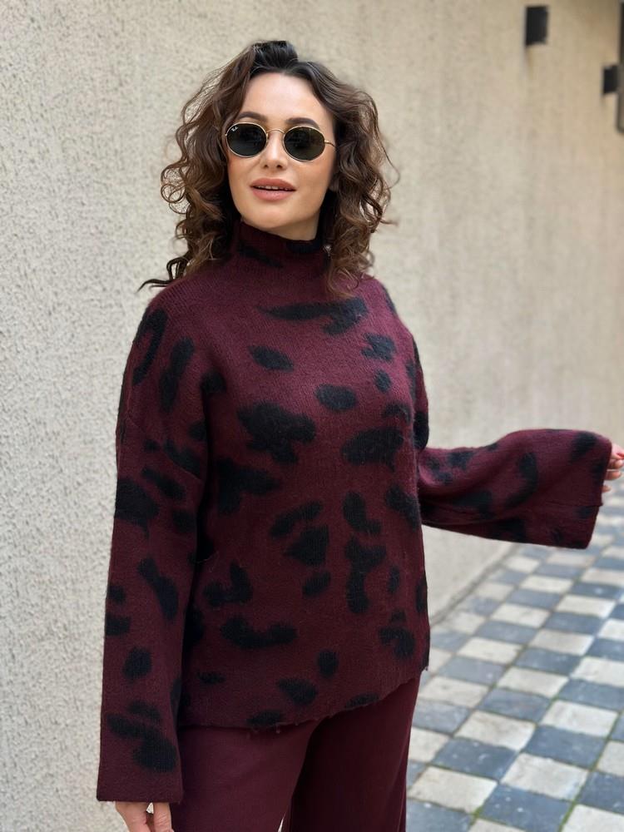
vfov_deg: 39.7
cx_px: 312
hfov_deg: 30.3
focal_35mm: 48
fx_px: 1154
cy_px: 416
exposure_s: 1/250
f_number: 1.78
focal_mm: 6.86
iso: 80
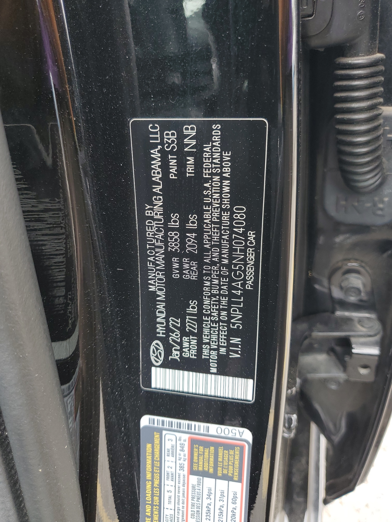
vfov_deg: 67.3
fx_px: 393
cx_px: 196
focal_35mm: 26
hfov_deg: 53.1
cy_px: 261
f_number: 1.5
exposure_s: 1/135
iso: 50
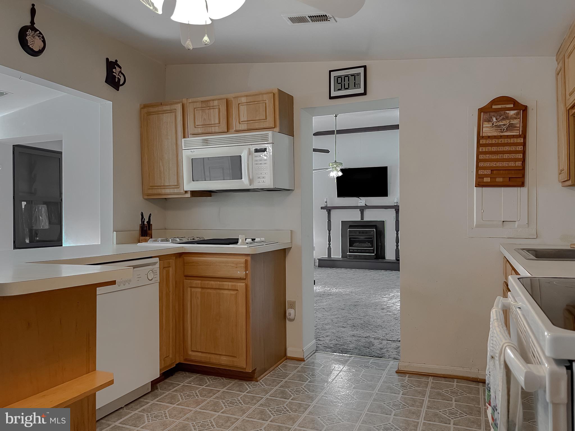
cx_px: 288
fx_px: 415
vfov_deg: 54.9
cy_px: 216
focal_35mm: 25
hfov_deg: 69.4
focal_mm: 5.1
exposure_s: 1/60
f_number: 1.6
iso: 100
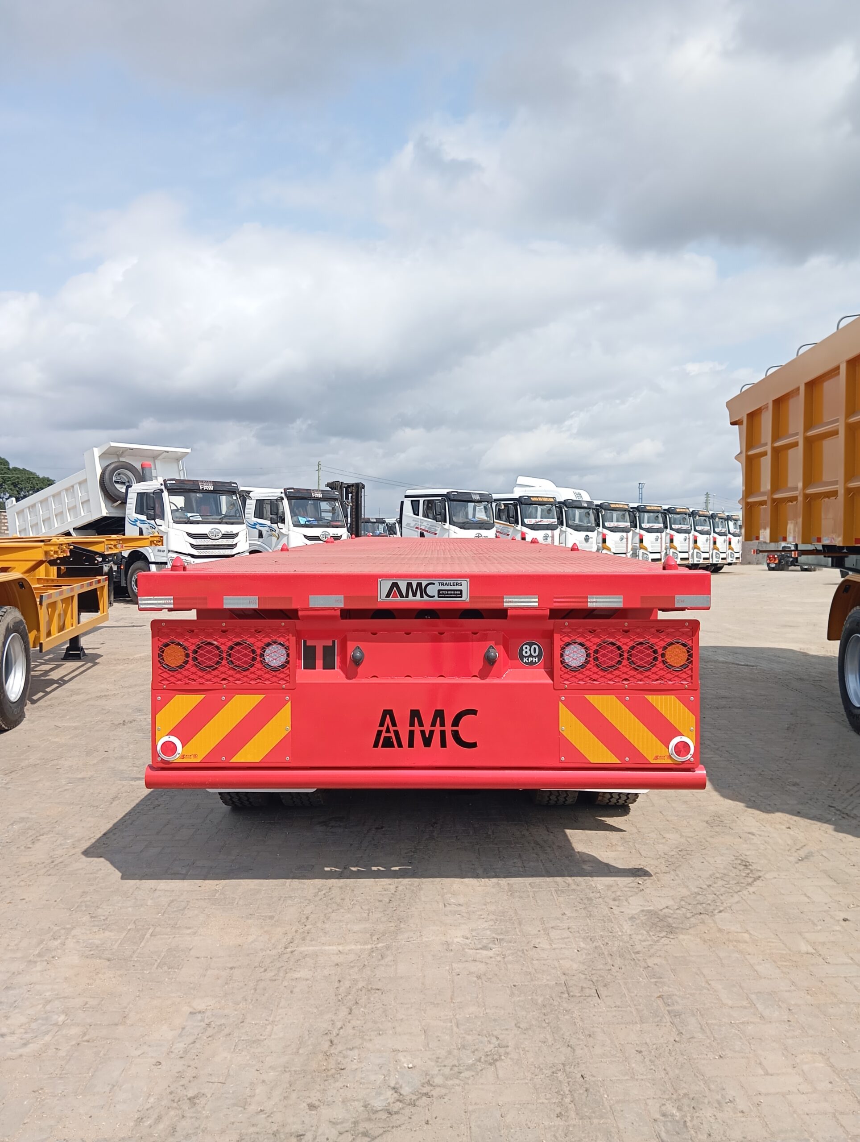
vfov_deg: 63.4
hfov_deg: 49.9
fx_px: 925
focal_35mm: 28
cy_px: 571
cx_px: 430
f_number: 1.8
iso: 111
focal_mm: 4.22
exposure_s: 1/720
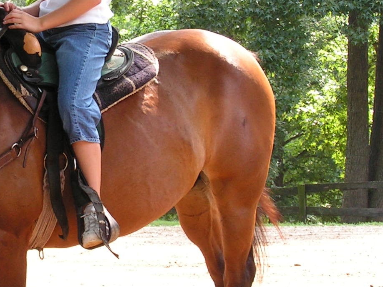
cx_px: 77
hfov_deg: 13.5
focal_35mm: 146
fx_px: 1616
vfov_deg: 10.2
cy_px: 101
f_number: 3.5
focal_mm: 9.9
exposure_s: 1/50
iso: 50
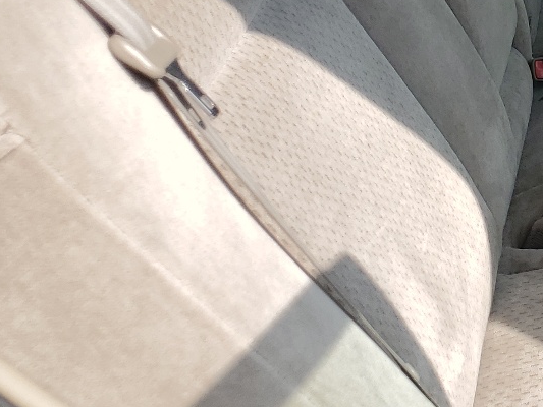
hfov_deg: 21.4
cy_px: -55
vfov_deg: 18.1
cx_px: 796
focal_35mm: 78
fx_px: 1224
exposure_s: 1/1429
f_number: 1.5
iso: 50
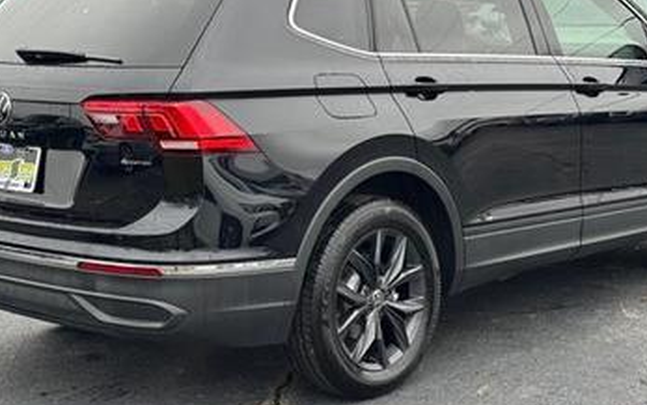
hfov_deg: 27.8
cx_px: 336
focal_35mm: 74
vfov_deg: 17.6
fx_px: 1305
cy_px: 157
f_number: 1.78
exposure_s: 1/180
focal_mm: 6.76
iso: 64
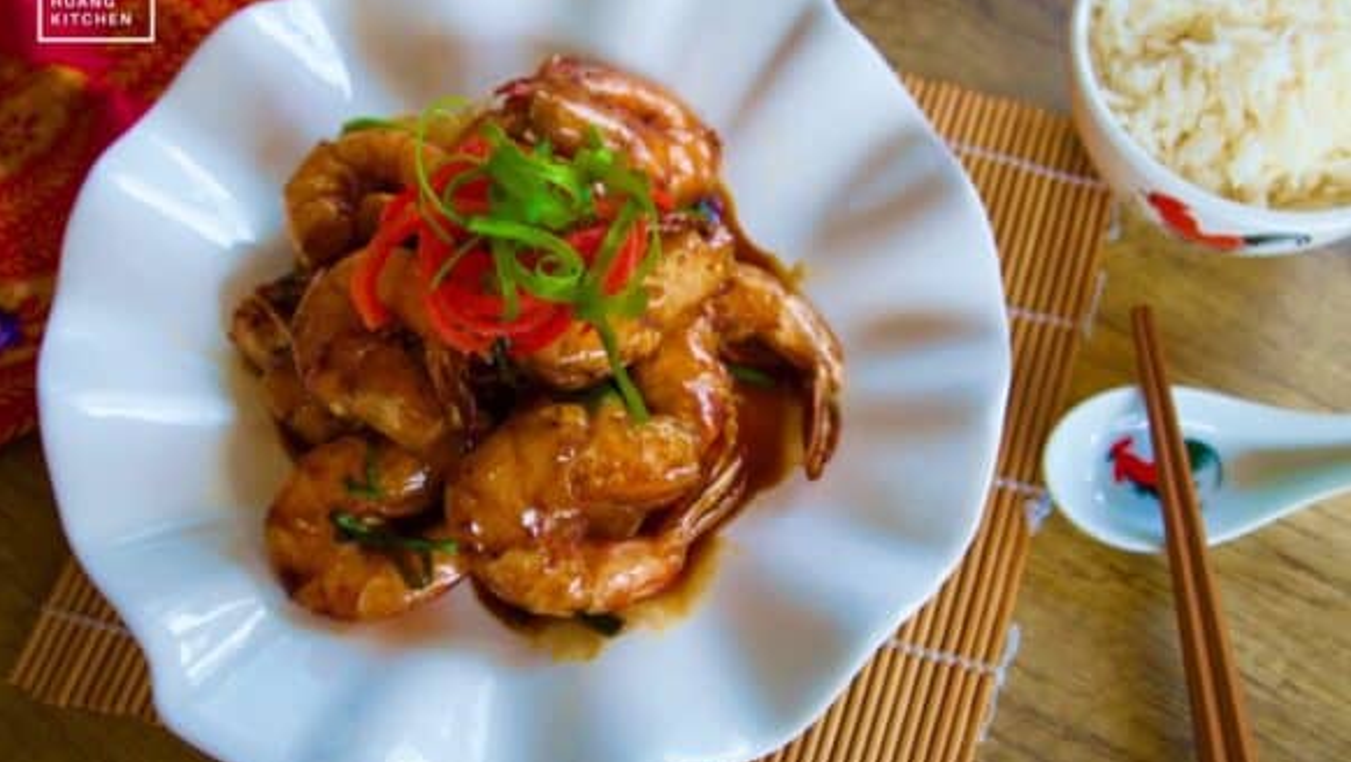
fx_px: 1469
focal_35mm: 41
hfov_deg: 49.4
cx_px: 674
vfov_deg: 29.0
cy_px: 338
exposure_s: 1/125
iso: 250
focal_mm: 26
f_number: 5.6
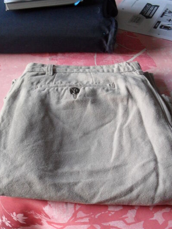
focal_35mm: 42
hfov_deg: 34.3
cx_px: 73
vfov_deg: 44.7
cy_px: 126
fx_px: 278
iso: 200
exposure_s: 1/15
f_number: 3
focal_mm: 6.3
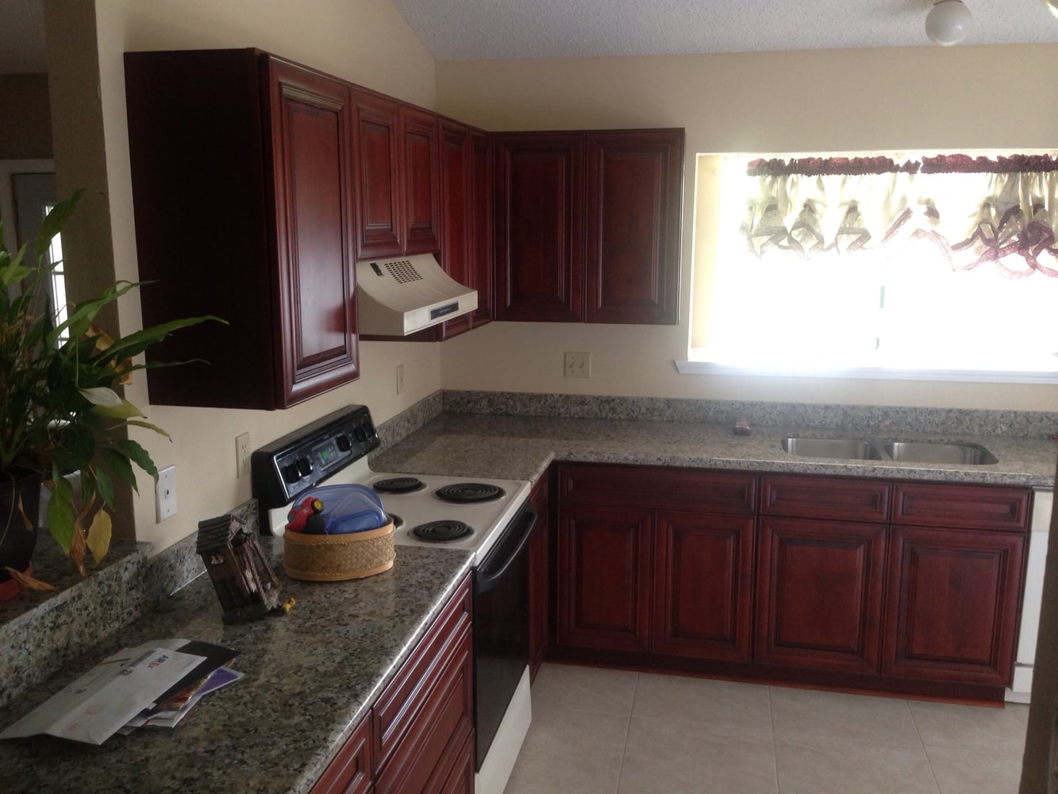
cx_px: 529
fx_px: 1009
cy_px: 397
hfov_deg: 55.3
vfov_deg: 43.0
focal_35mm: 33
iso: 125
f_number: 2.4
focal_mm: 4.13
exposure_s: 1/20
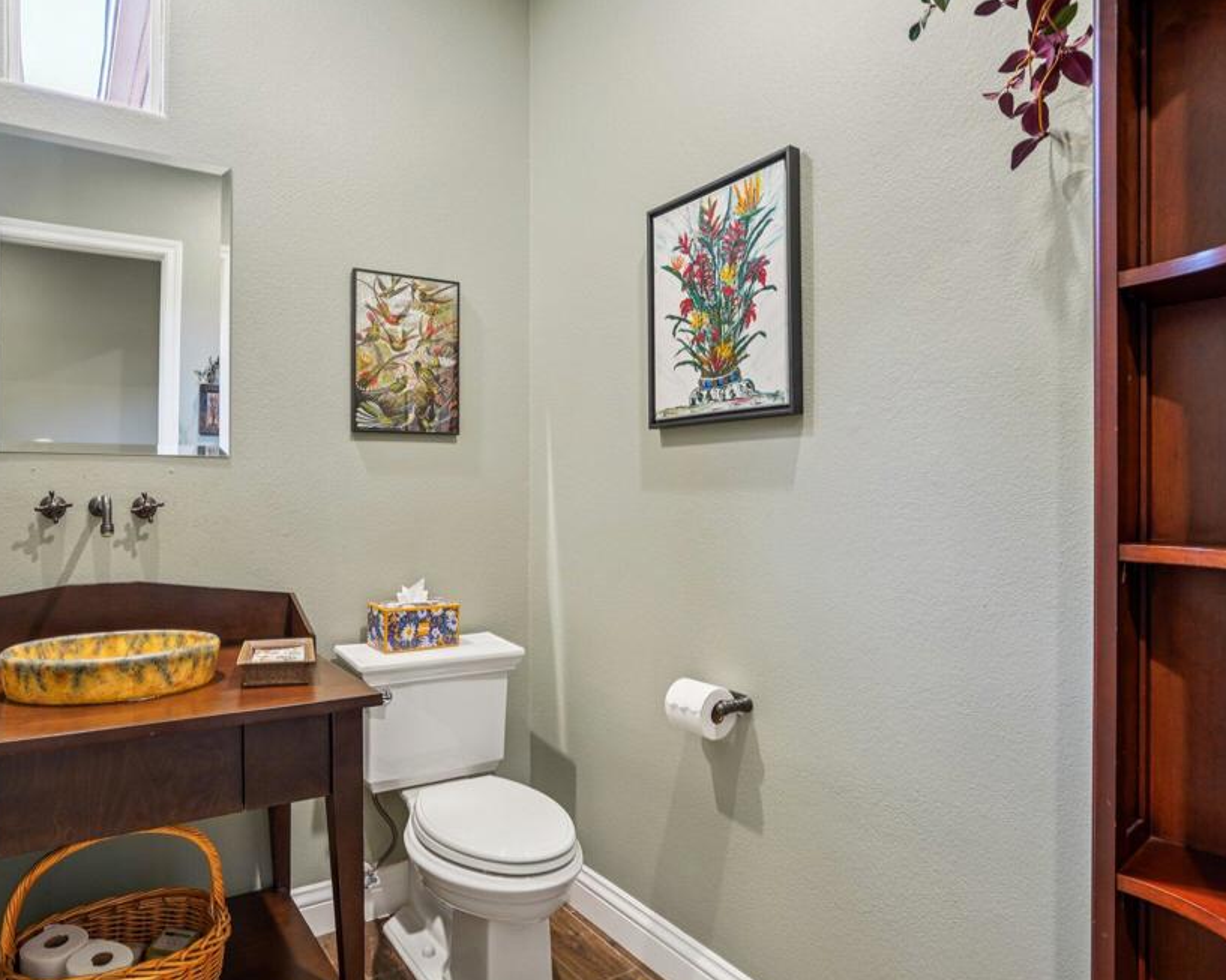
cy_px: 498
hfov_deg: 79.7
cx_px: 510
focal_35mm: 20
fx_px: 725
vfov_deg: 68.1
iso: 400
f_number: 7.1
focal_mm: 17
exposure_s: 1/6
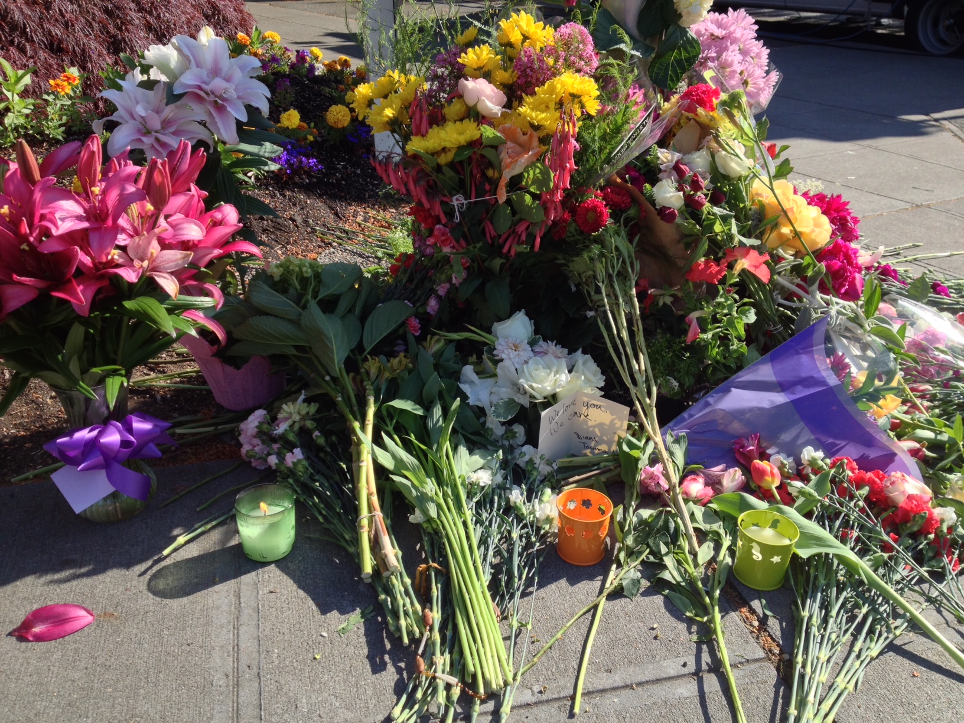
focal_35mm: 35
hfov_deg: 52.6
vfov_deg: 40.7
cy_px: 362
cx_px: 482
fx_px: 975
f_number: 2.4
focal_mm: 4.28
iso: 50
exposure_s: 1/581
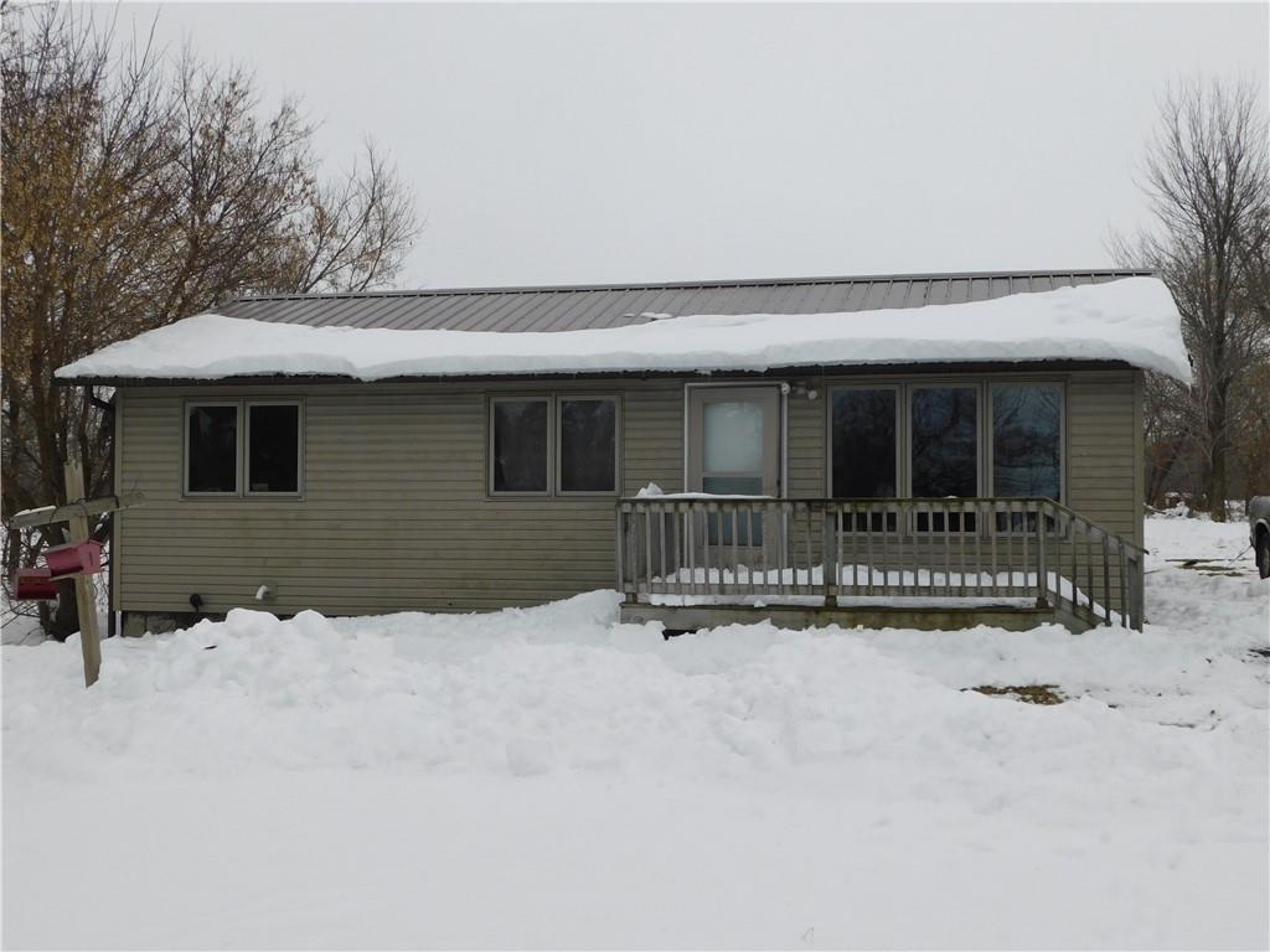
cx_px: 635
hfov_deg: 46.8
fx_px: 1468
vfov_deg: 36.0
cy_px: 476
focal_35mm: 40
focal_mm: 7.1
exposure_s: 1/800
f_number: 3.6
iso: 125
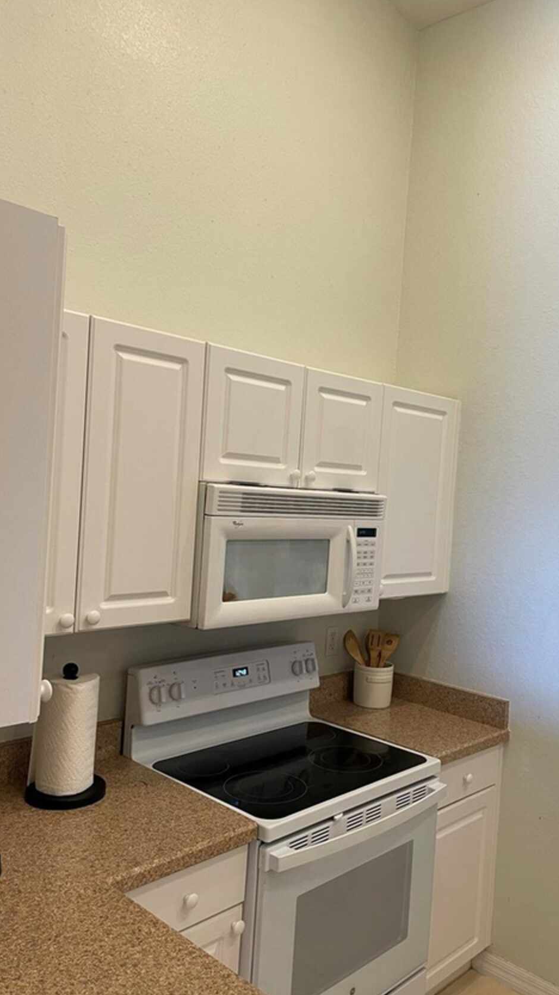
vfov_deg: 66.1
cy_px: 504
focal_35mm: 29
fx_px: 765
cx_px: 343
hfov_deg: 39.9
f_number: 1.6
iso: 80
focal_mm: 4.2
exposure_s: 1/60
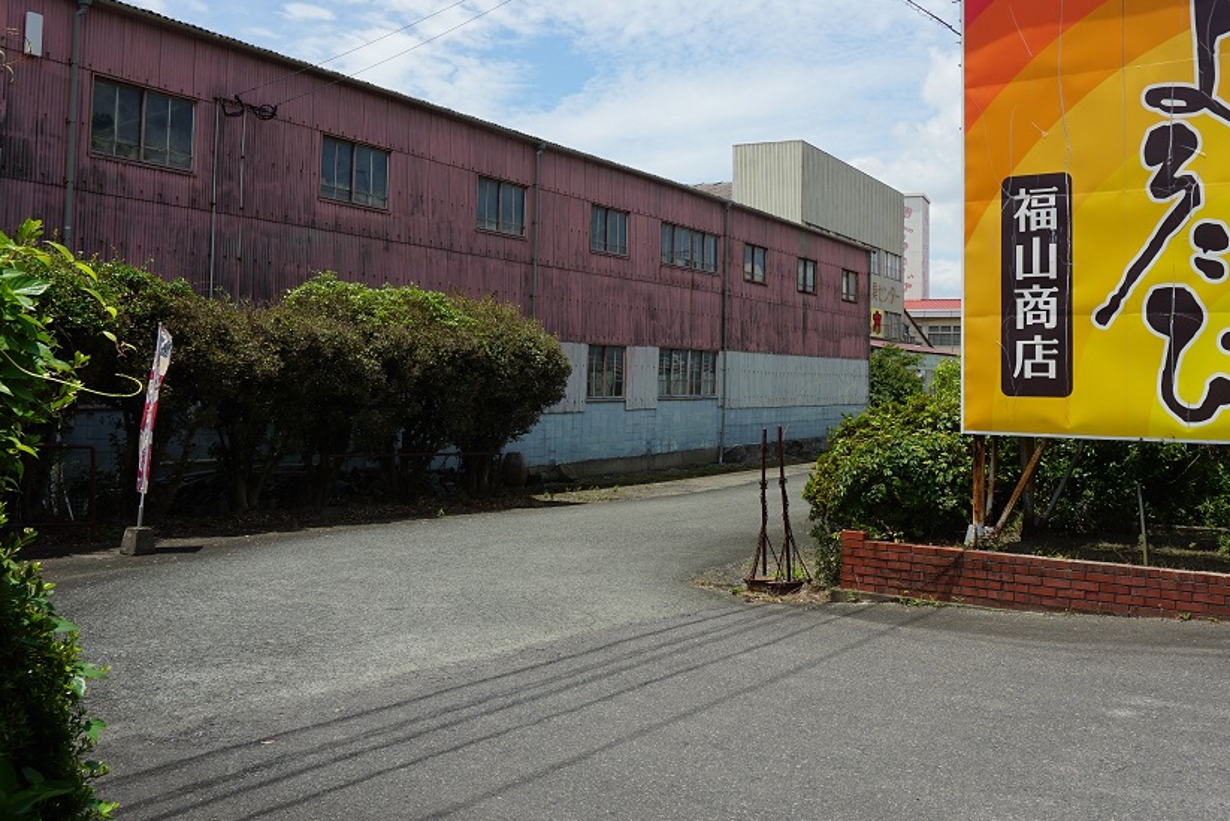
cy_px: 317
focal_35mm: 35
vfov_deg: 37.7
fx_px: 1196
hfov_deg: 54.0
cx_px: 741
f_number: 10
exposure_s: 1/250
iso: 100
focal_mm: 16
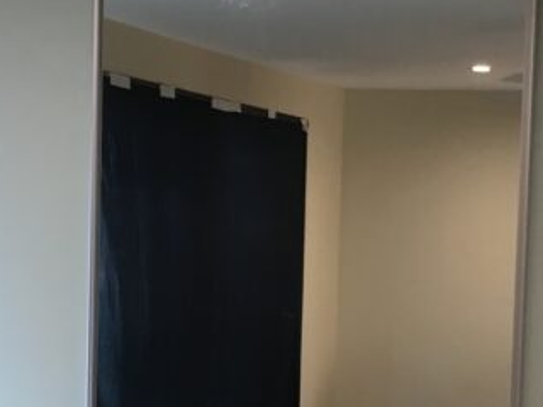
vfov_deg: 14.9
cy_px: 370
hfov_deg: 20.0
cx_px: 309
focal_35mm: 98
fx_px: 1537
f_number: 2.2
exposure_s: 1/33
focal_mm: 4.15
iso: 80
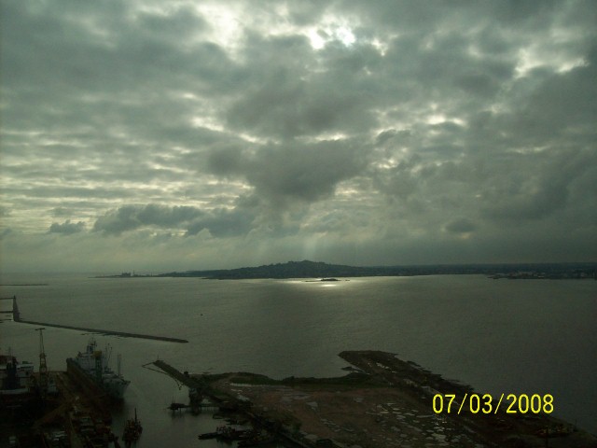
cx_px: 298
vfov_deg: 39.7
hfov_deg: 51.4
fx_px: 621
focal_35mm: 36
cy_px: 224
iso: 80
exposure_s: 1/450
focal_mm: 6
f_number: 4.8
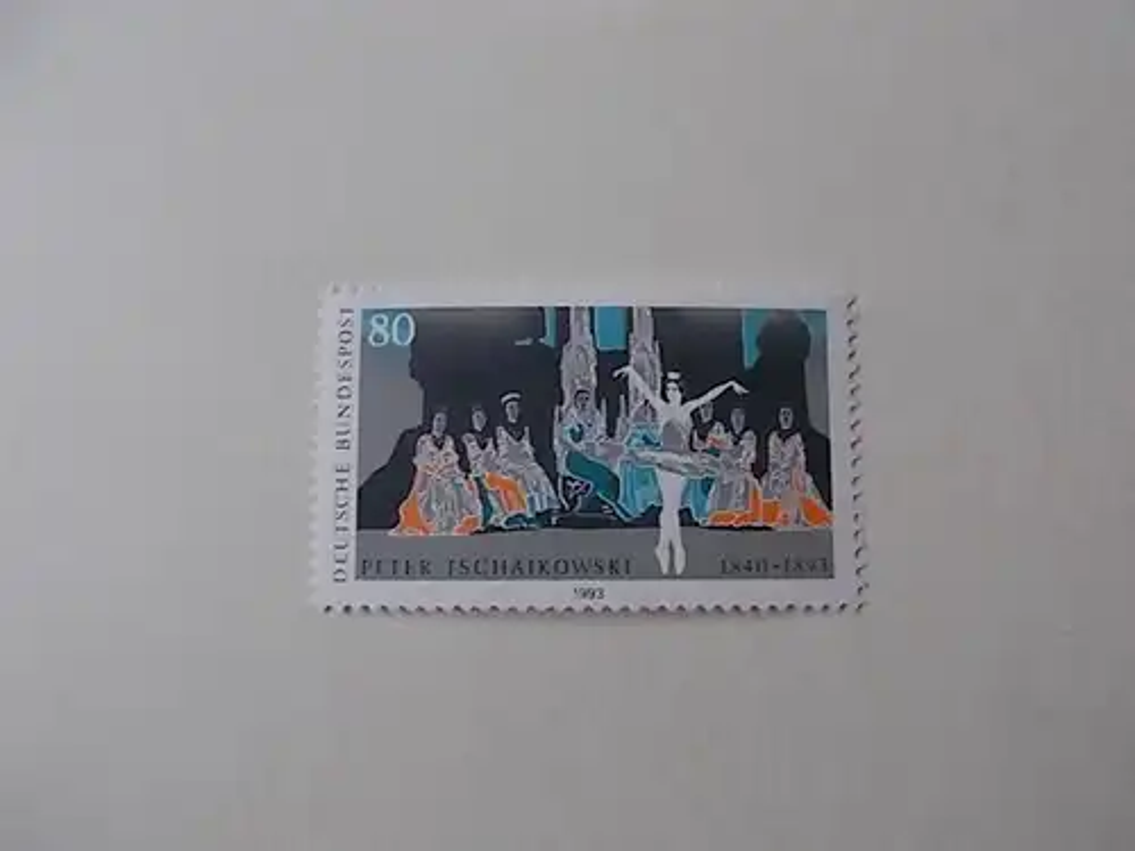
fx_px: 852
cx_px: 568
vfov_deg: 53.1
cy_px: 426
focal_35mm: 26
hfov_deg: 67.3
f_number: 3.2
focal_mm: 4.6
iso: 80
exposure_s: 1/25
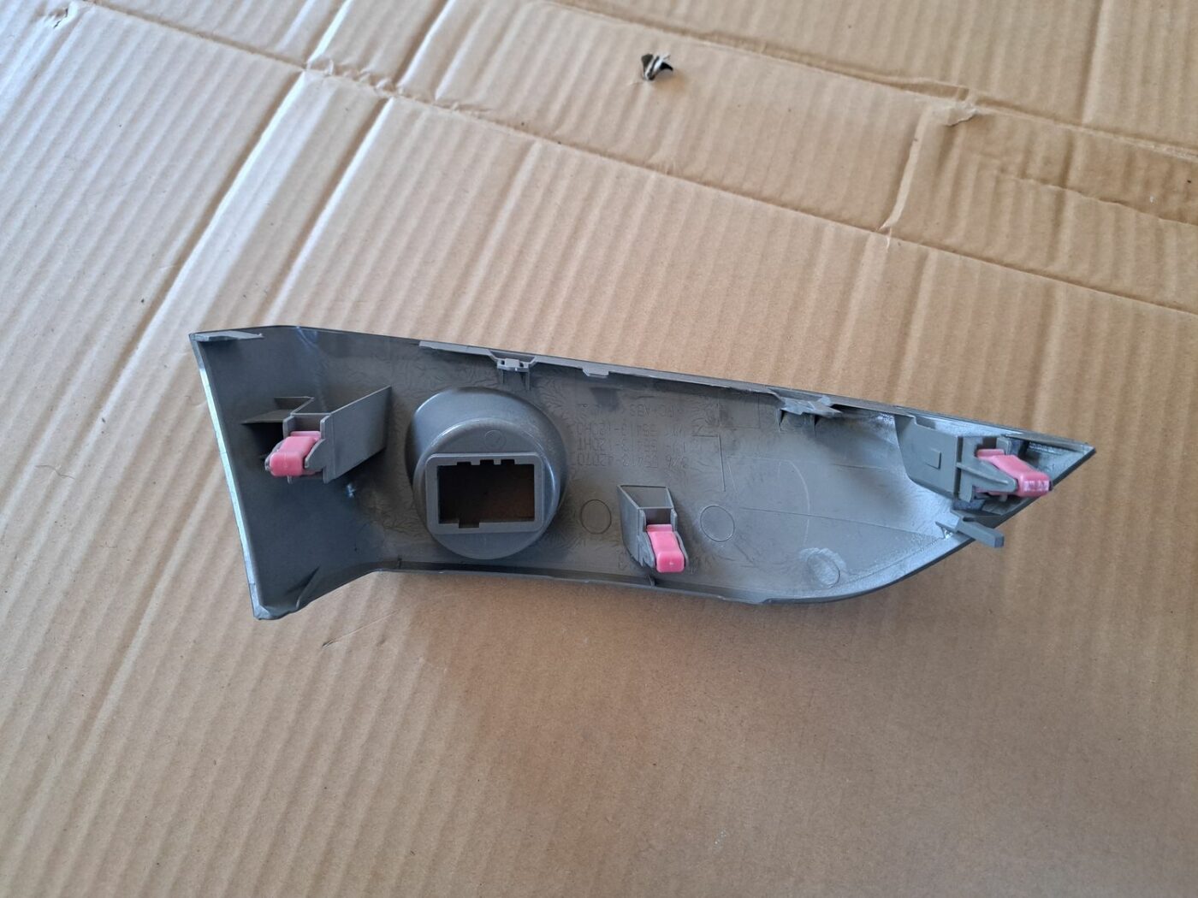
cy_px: 449
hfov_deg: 71.6
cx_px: 599
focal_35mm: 24
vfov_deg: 56.8
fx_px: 831
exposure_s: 1/60
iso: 500
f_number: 1.8
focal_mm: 5.23
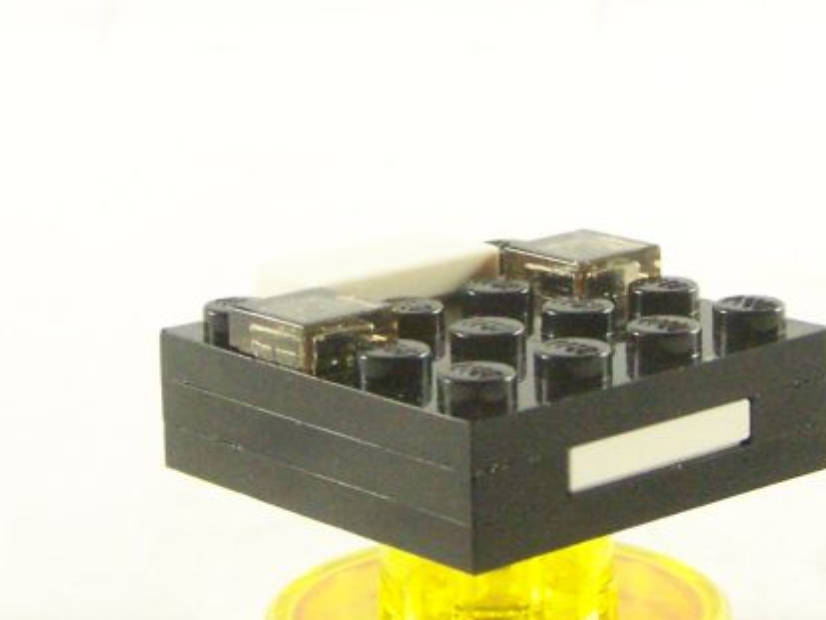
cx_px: 495
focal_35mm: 126
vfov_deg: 11.7
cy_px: 120
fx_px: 3008
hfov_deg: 15.6
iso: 400
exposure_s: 1/60
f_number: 4
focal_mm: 8.5
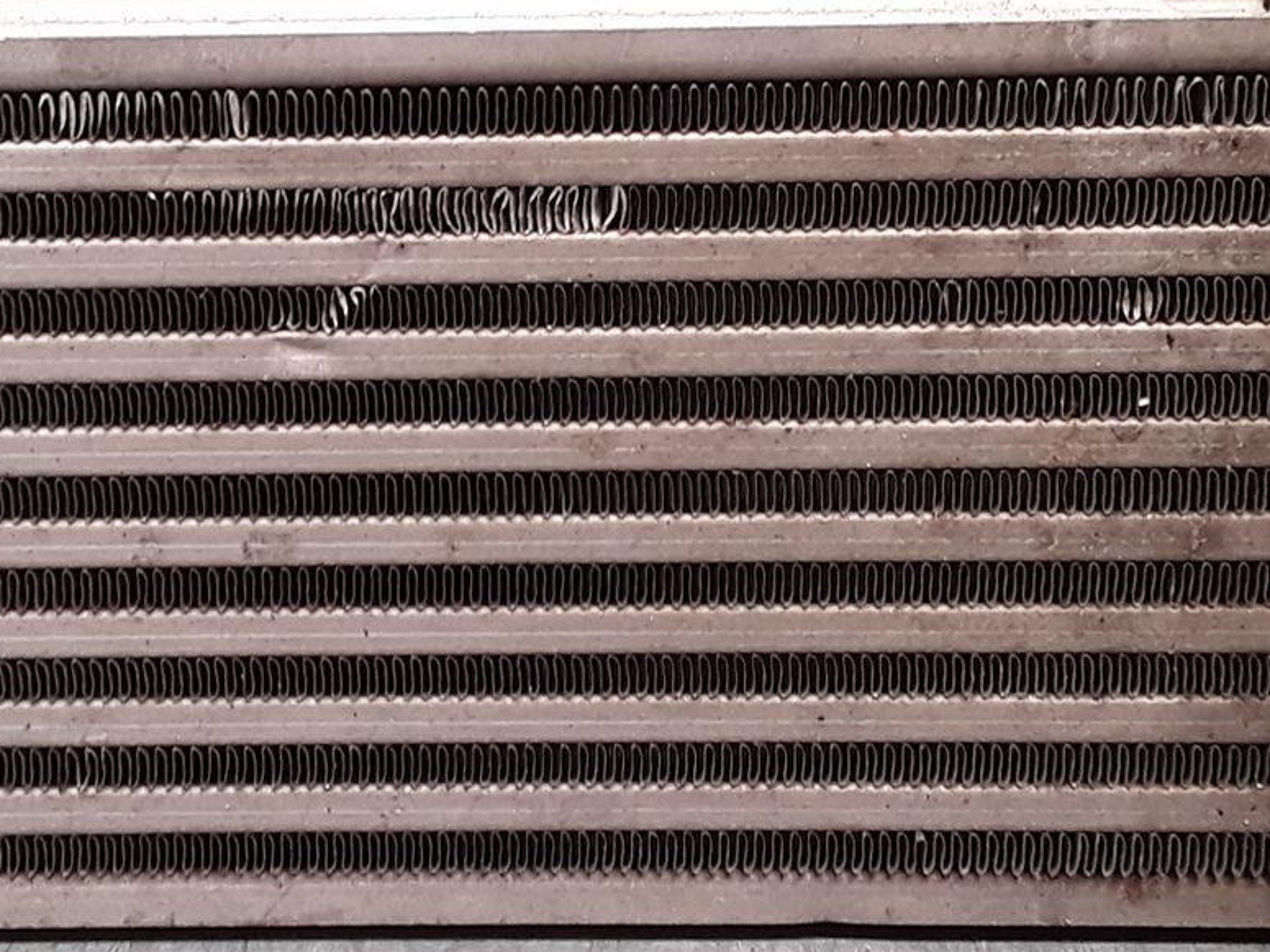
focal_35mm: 74
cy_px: 351
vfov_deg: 19.9
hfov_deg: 26.2
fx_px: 2715
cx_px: 447
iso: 50
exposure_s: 1/50
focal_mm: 2.91
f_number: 1.9
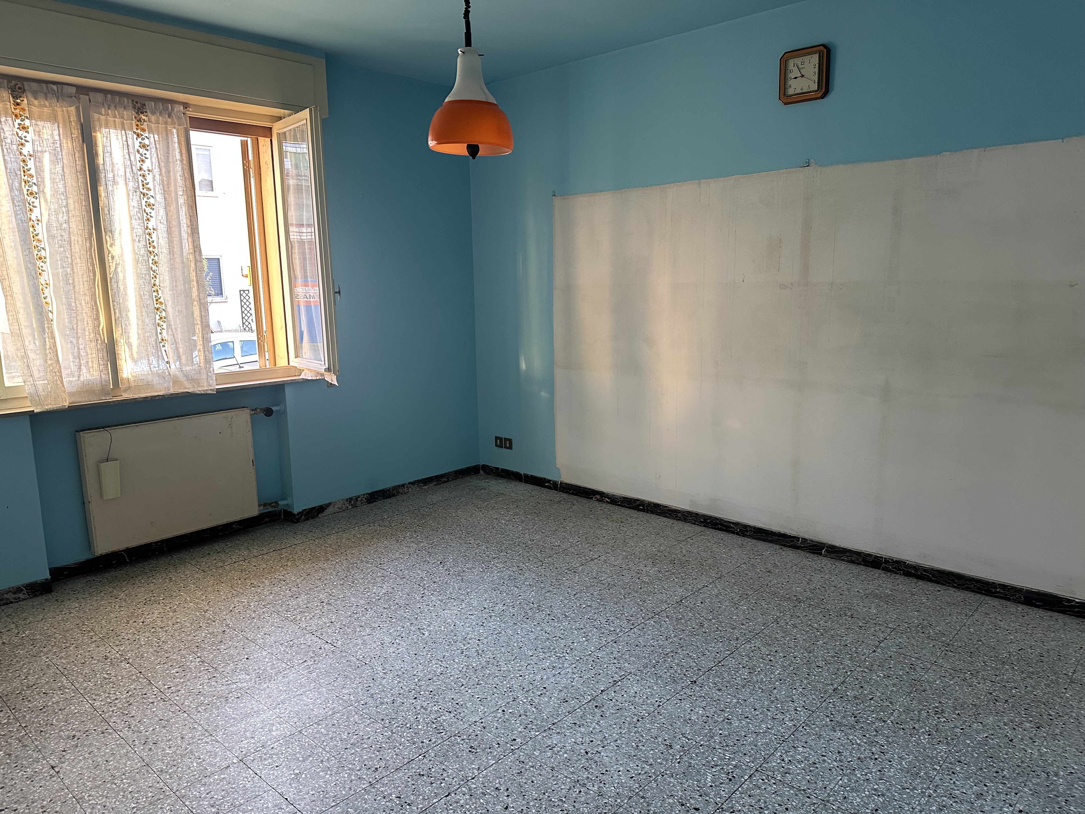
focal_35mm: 24
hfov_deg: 71.6
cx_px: 542
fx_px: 752
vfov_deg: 56.8
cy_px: 407
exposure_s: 1/61
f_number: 1.78
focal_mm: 6.86
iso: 250
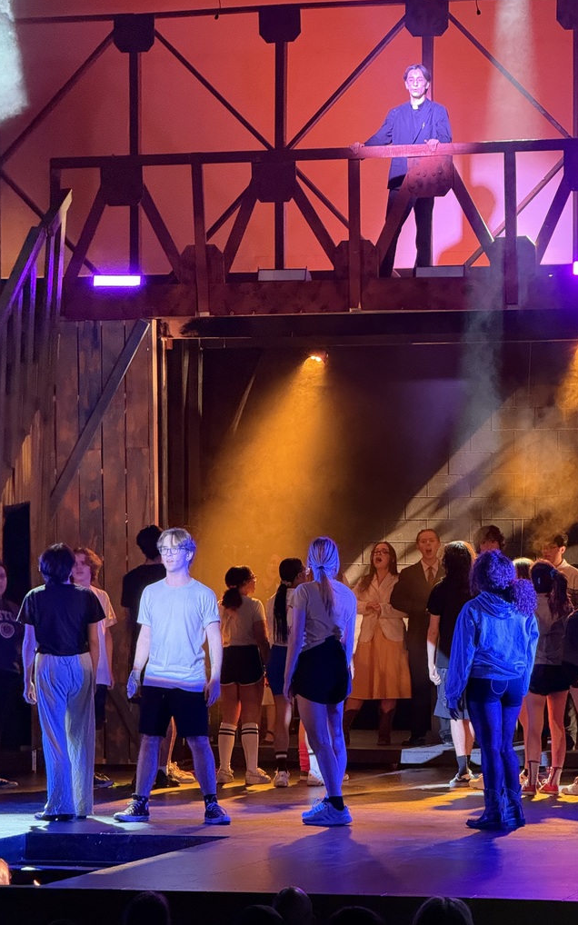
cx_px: 322
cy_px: 461
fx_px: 3227
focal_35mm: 128
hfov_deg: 10.2
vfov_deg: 16.3
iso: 1250
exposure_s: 1/40
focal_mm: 15.66
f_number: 2.8
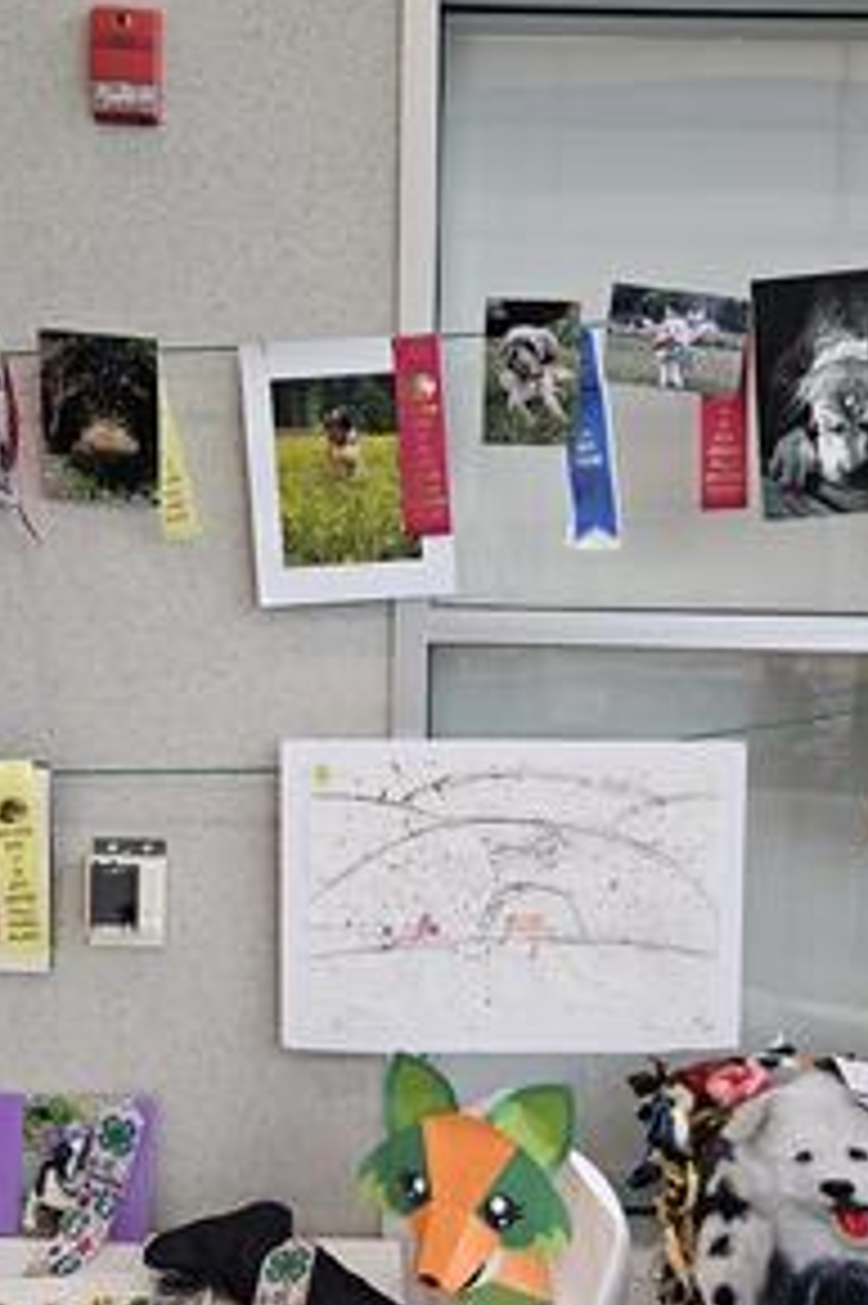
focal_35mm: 33
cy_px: 648
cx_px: 490
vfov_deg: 57.2
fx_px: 1195
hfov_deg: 39.9
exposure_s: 1/120
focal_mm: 5.4
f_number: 1.8
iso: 160
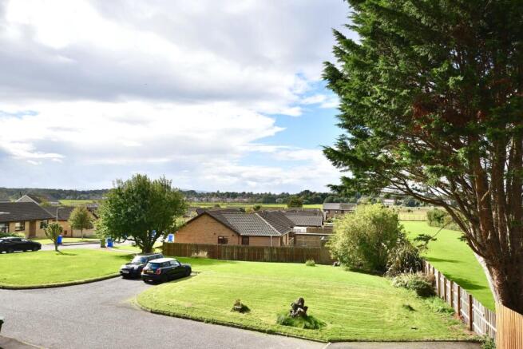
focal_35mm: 30
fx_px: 436
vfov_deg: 43.6
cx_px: 262
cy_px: 174
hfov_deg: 61.9
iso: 100
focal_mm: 20
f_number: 8
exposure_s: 1/160
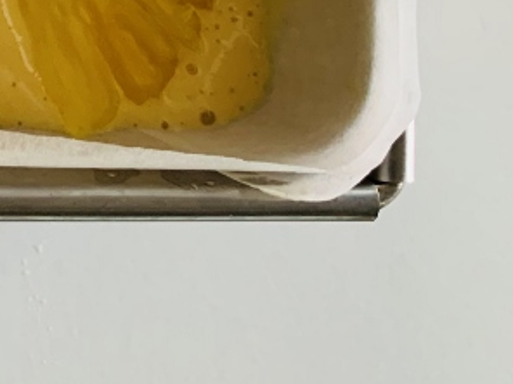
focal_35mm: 90
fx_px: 1334
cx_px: -360
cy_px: -144
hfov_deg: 18.1
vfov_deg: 15.5
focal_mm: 4.25
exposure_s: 1/60
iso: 160
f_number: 1.8
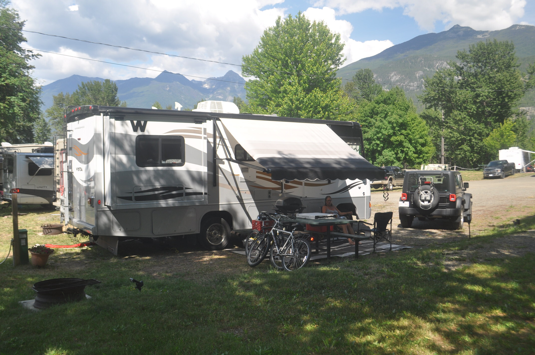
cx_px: 268
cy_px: 178
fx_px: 490
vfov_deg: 39.9
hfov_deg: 57.3
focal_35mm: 33
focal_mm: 22
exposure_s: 1/200
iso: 200
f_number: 5.6
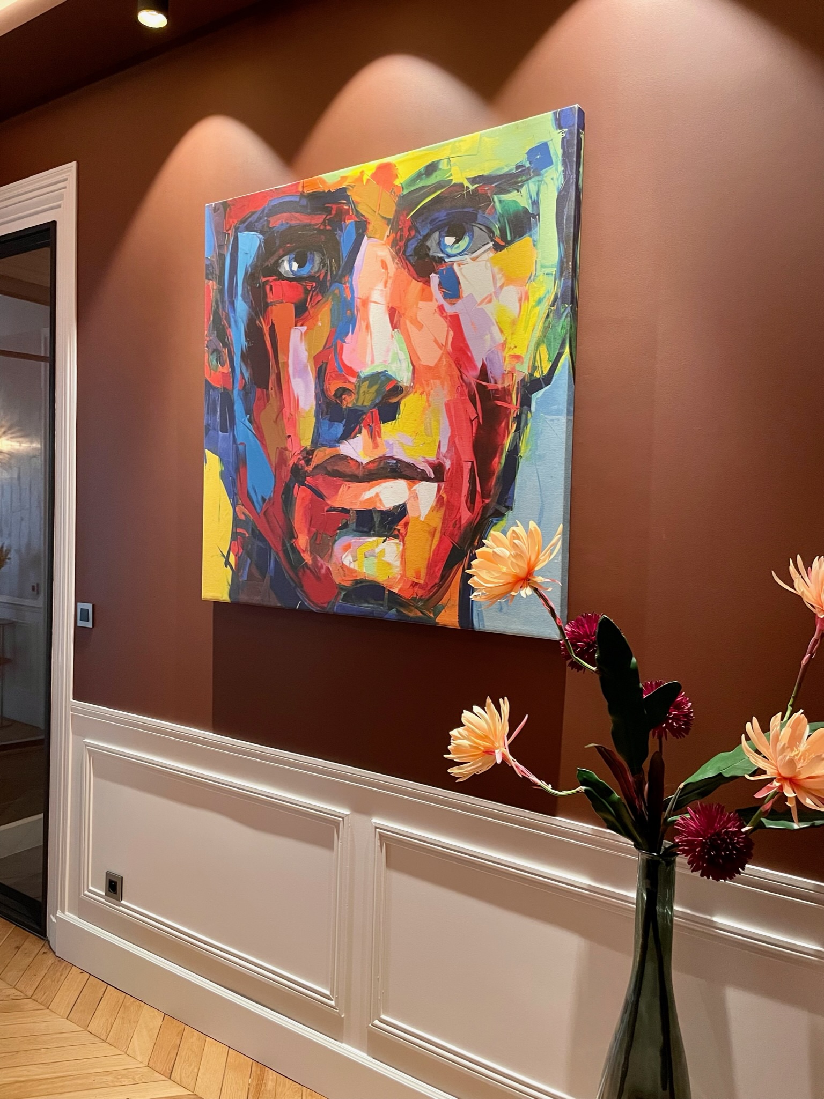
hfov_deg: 53.0
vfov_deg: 67.3
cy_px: 550
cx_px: 412
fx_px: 825
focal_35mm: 26
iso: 500
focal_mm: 4.2
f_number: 1.6
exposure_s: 1/50
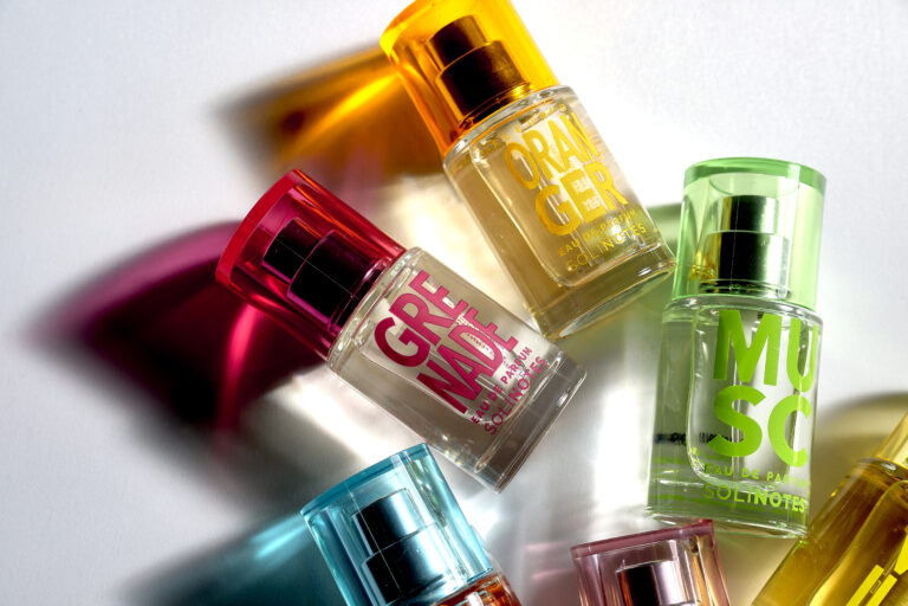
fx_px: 1589
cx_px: 454
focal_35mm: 63
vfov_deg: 21.6
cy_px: 303
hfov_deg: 31.9
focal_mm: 63
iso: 50
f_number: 10
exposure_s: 1/125
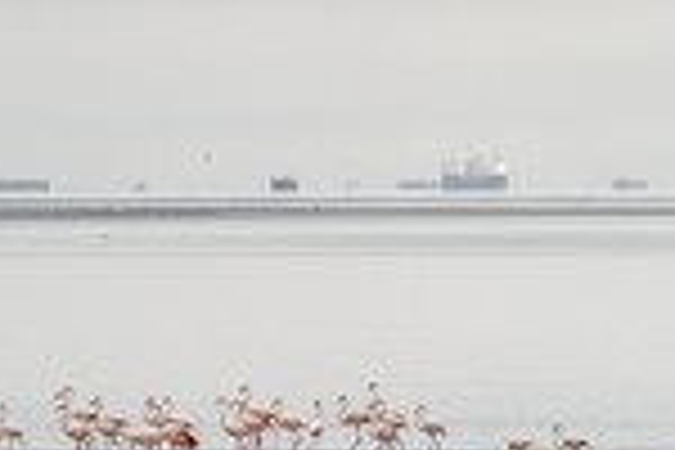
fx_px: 10480
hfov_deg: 3.7
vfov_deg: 2.5
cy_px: 266
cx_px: 441
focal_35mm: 559
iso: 800
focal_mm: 200
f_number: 9
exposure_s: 1/2000
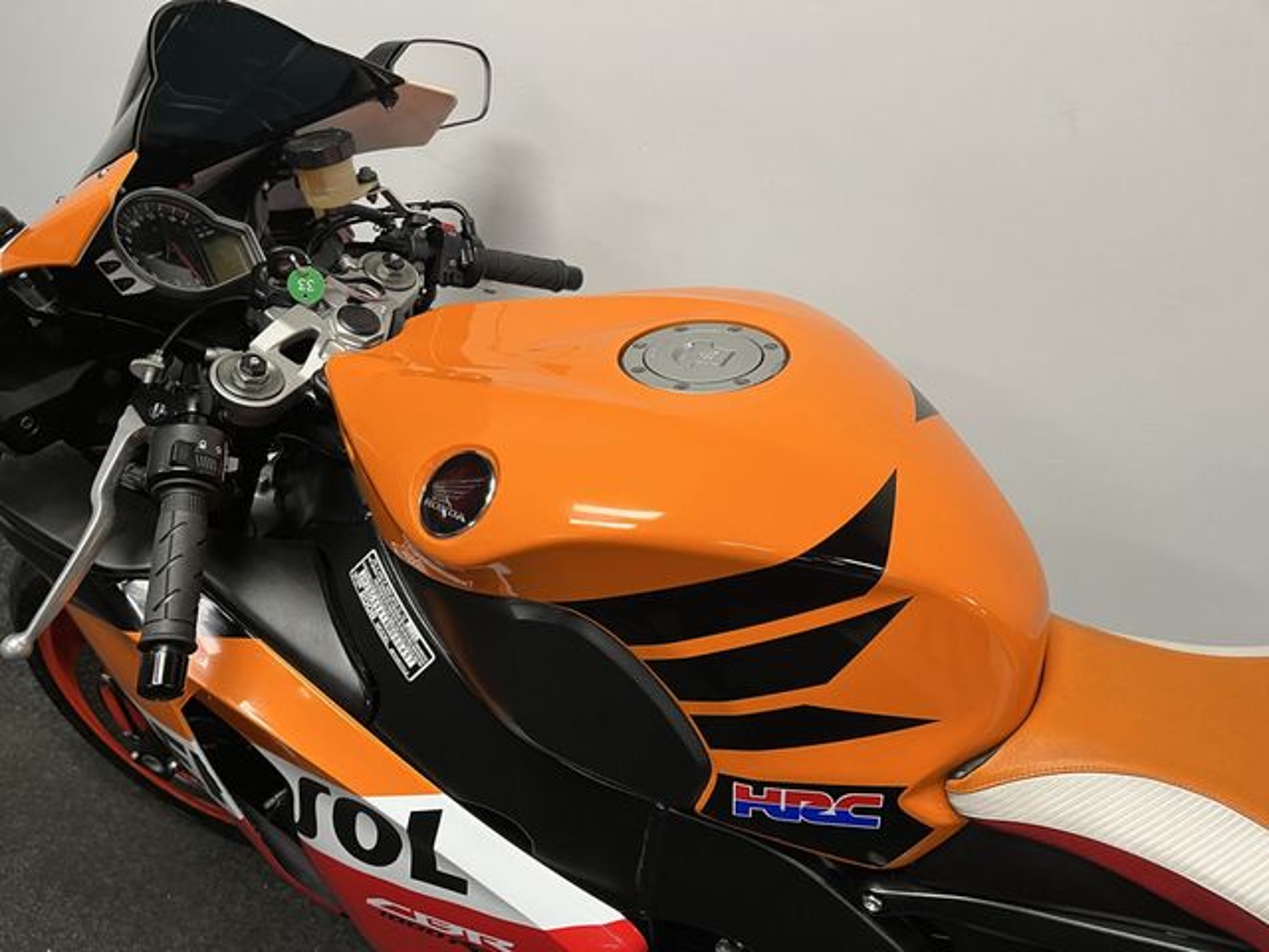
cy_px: 476
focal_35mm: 26
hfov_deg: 67.3
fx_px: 953
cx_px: 634
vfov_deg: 53.1
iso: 64
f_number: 1.6
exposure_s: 1/50
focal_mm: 5.1
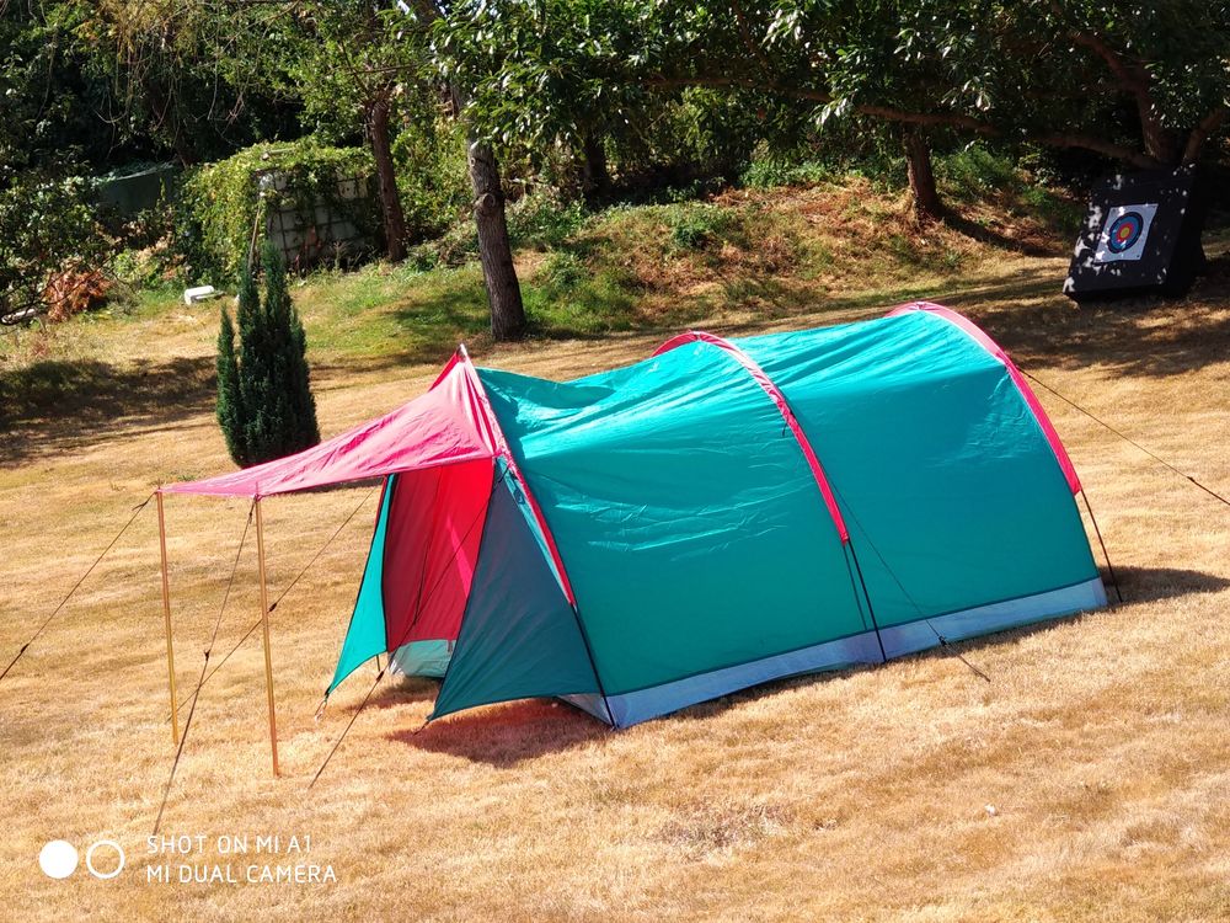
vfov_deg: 28.0
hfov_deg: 36.8
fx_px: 1848
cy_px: 462
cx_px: 615
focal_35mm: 52
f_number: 2.6
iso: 100
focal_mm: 5.99
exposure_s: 1/350
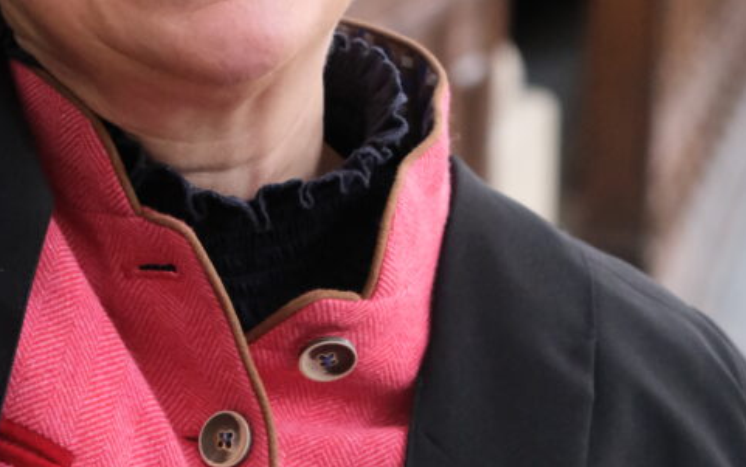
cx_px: 268
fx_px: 3661
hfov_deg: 11.6
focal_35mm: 180
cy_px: 147
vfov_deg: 7.3
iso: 6400
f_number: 4
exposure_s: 1/125
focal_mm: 55
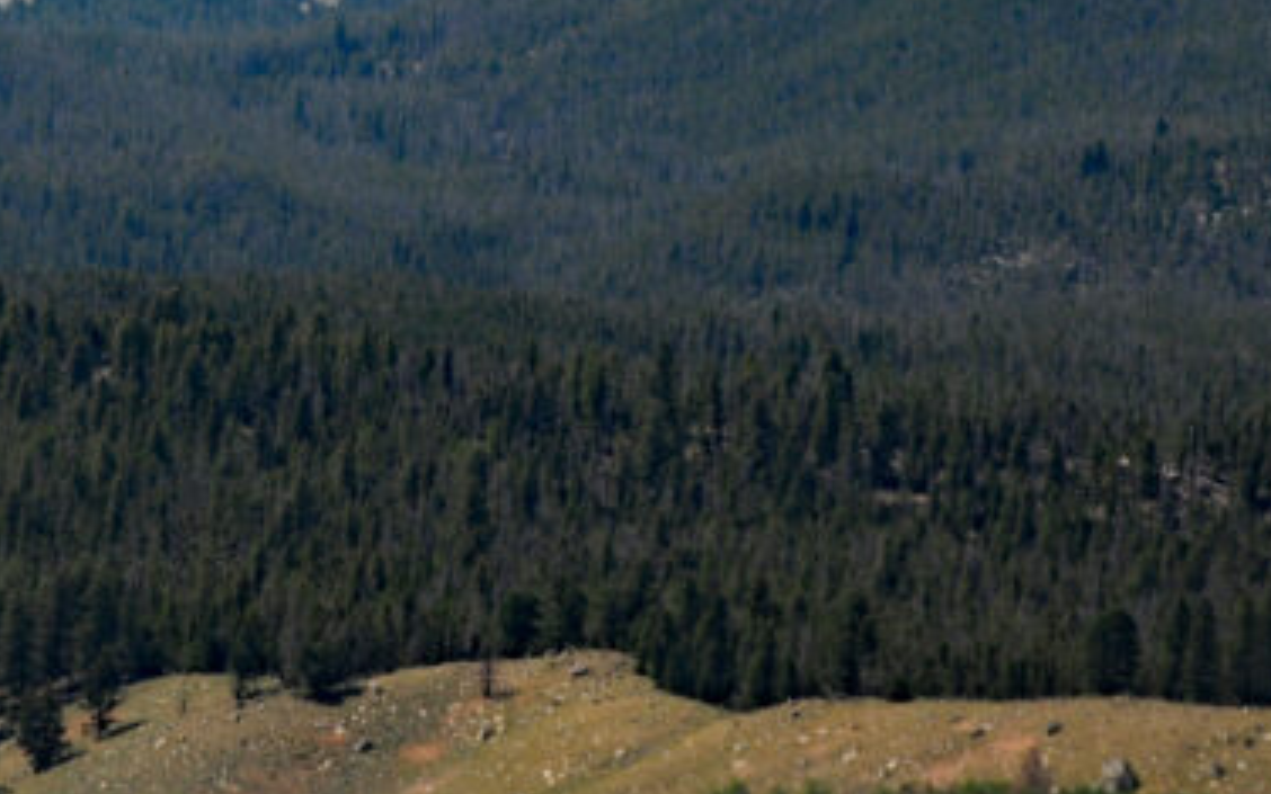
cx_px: 183
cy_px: -128
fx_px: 16142
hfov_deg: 4.5
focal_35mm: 466
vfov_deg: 2.8
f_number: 11
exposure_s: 1/100
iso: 200
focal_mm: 112
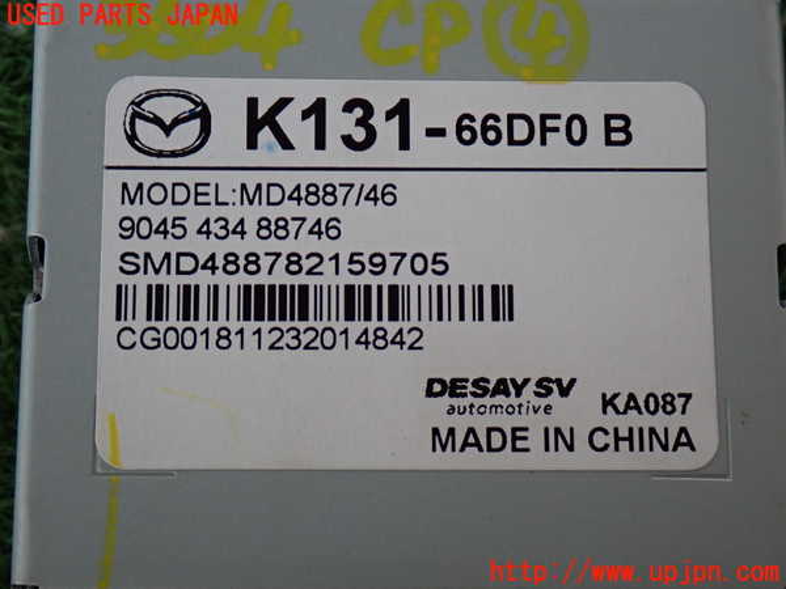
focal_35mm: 71
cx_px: 393
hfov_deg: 27.4
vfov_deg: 20.7
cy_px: 294
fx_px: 1612
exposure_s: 1/60
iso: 500
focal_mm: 12.73
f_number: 3.9
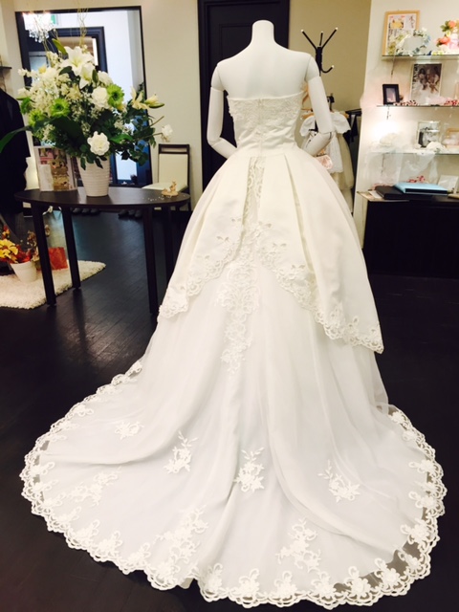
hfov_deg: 48.2
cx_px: 230
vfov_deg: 61.7
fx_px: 513
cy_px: 306
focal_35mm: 29
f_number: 2.2
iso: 64
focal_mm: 4.15
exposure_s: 1/30
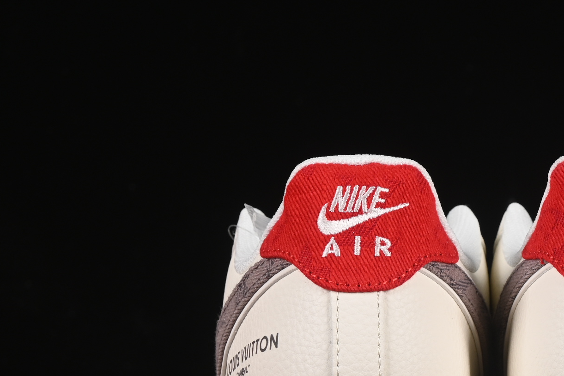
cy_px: 258
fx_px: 2679
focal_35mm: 171
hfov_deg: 11.9
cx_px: 489
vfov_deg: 8.0
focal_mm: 50
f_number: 8
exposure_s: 1/80
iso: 160
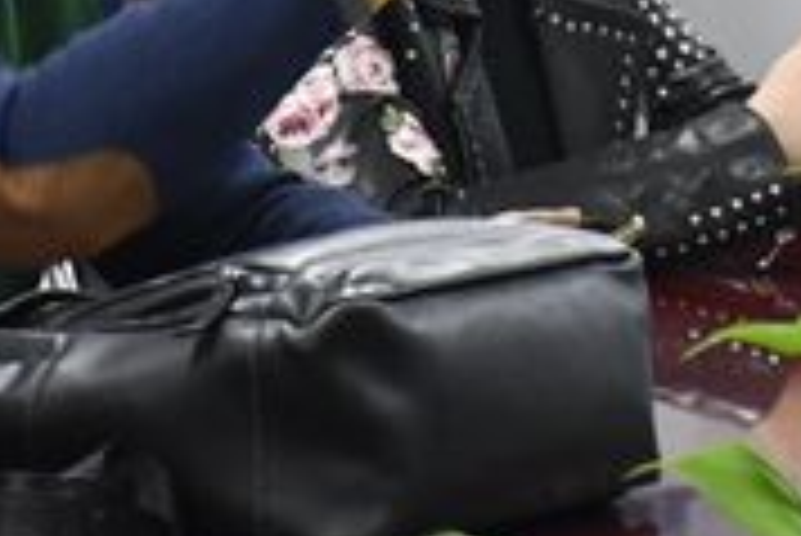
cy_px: -198
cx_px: 590
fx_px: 9508
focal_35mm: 427
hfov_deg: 4.8
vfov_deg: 3.2
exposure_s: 1/125
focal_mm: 85
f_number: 5.3
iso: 3600
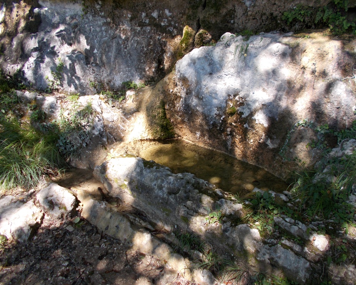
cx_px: 189
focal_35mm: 28
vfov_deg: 51.5
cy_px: 142
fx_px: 295
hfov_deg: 62.2
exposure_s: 1/125
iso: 80
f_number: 3.2
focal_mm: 4.6
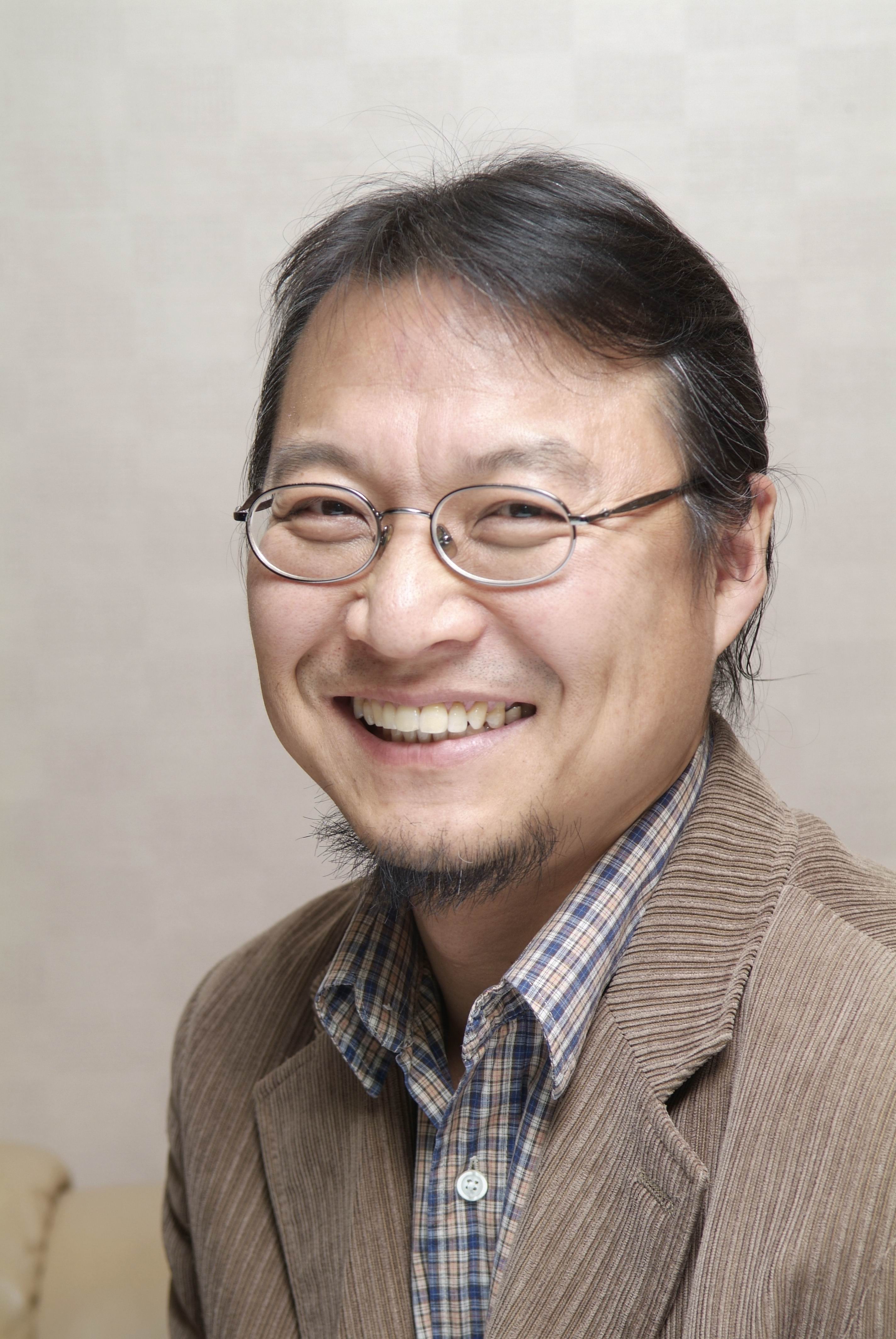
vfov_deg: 24.4
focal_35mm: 83
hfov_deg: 16.5
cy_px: 670
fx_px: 3090
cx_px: 448
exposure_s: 1/90
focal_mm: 55
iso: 100
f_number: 4.8
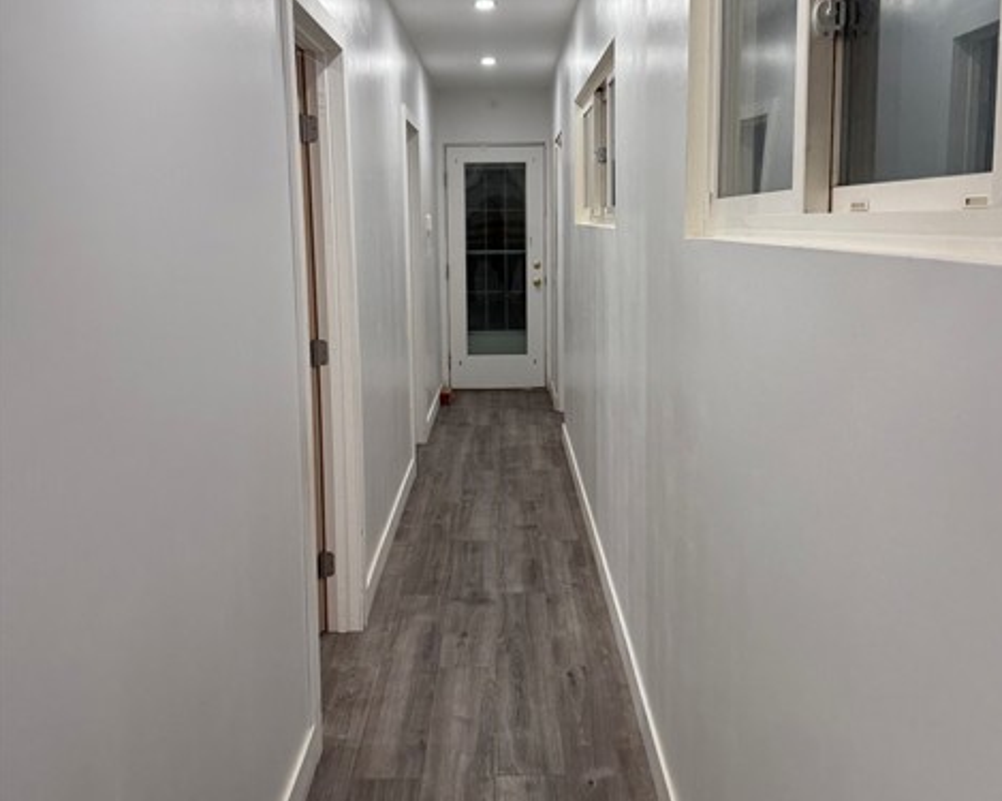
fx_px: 949
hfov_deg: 55.7
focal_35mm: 32
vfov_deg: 45.6
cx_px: 508
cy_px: 340
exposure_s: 1/120
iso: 160
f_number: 1.78
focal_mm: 6.76
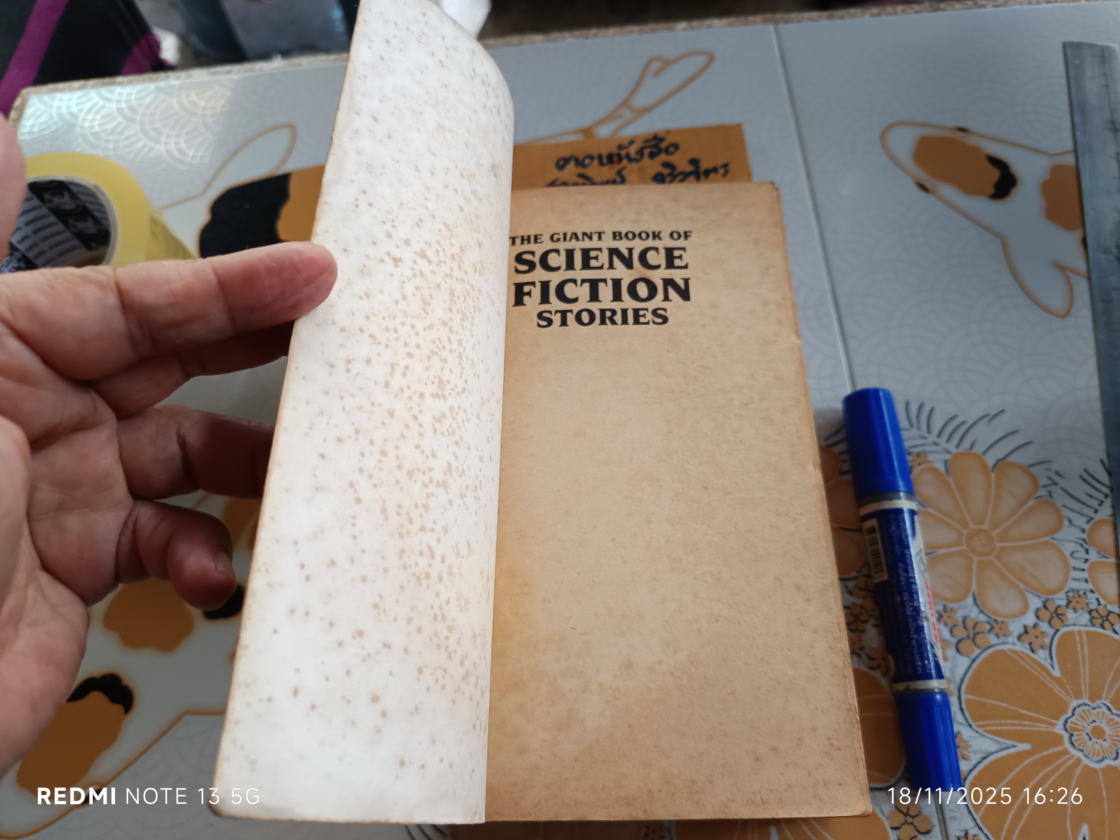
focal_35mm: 24
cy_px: 420
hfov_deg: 71.6
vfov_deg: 56.8
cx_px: 560
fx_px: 777
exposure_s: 1/33.3
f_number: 1.7
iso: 883
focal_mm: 5.31
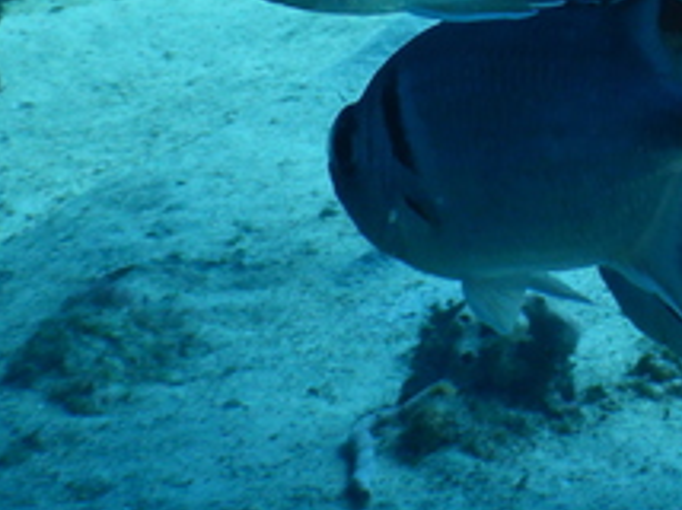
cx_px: 832
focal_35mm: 131
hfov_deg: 14.6
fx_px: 2578
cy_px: -285
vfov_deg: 10.8
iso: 125
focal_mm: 7.2
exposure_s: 1/160
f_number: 4.2
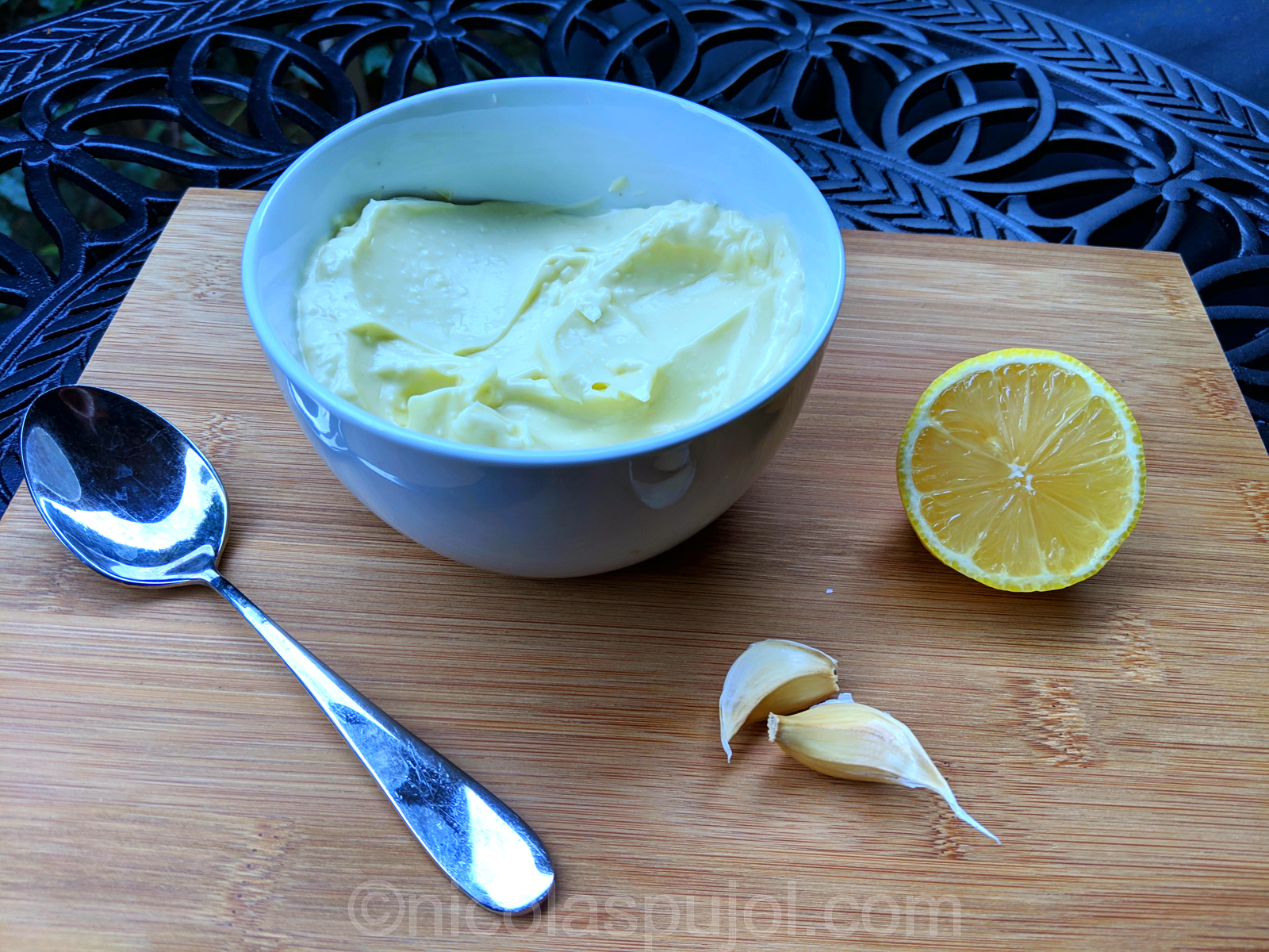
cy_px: 476
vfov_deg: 51.4
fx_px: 990
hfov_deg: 65.3
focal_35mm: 27
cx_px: 634
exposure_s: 1/33.3
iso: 56
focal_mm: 4.44
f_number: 1.8
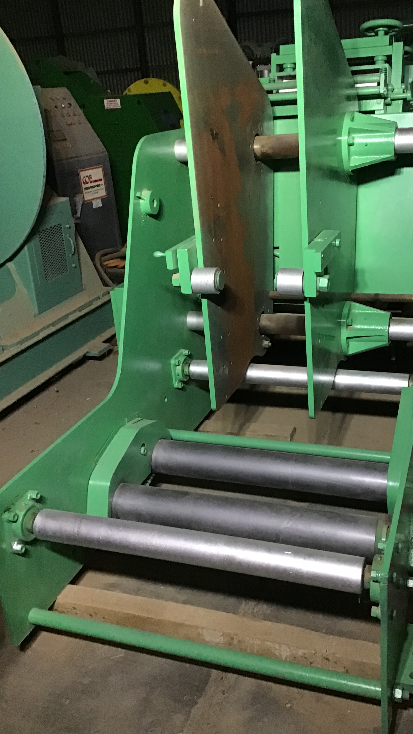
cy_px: 365
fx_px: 662
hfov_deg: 34.5
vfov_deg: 58.0
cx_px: 253
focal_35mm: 34
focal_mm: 3.3
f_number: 2.4
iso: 200
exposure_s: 1/20
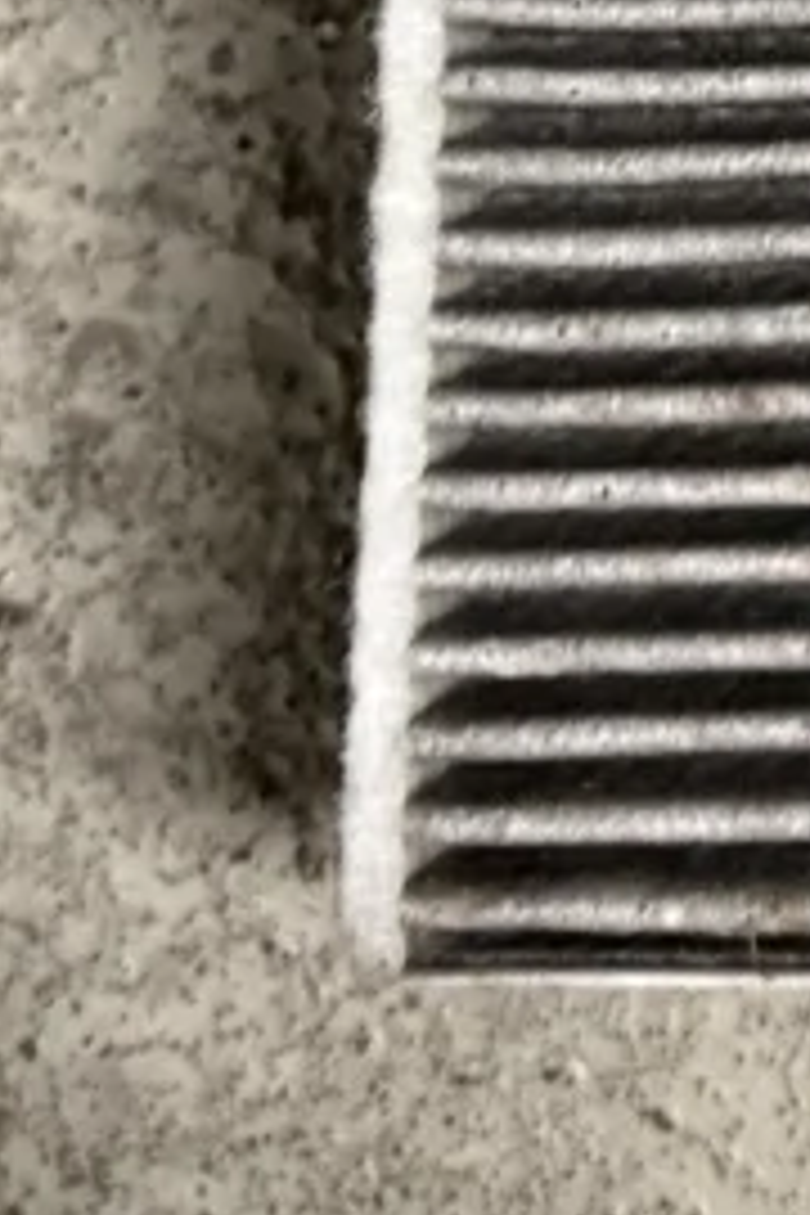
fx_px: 4488
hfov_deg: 9.7
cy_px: -828
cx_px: 1562
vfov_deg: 14.0
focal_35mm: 133
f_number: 1.78
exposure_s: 1/30
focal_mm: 6.76
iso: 800
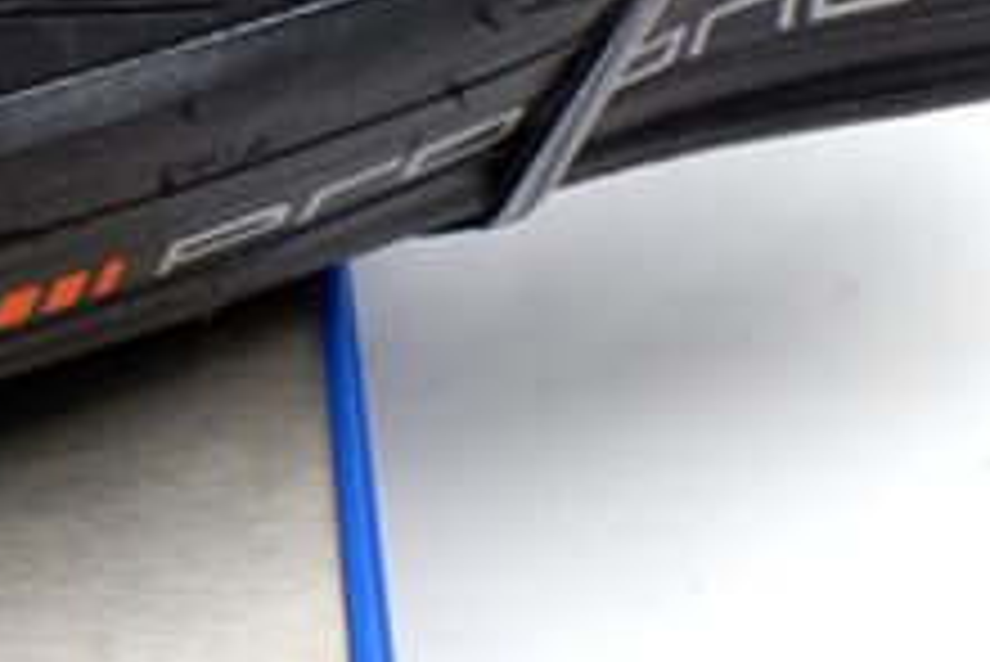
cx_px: -639
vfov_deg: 3.9
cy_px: 351
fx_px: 9603
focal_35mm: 349
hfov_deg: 5.8
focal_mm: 38.5
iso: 200
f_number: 5.2
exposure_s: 1/100
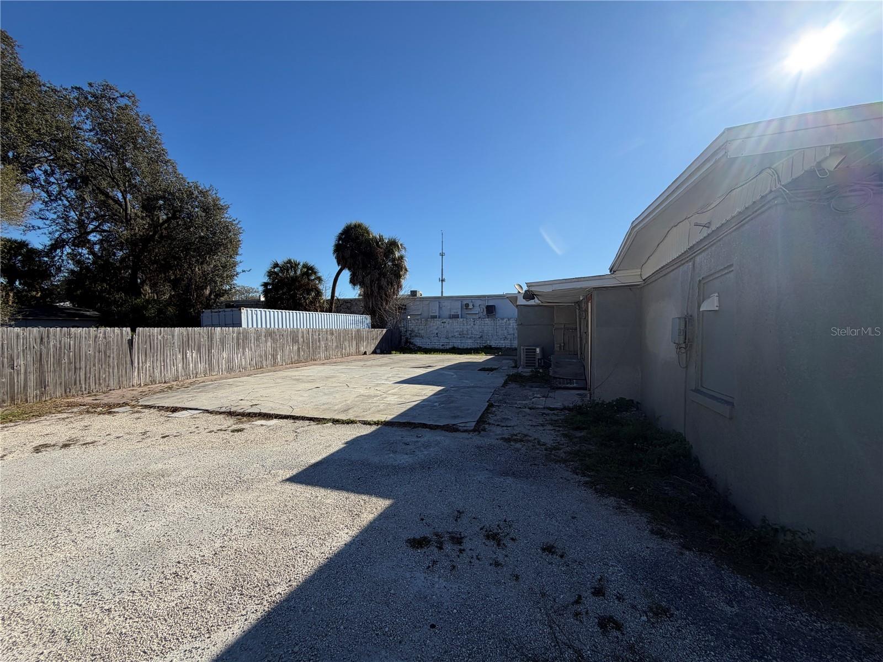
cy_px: 331
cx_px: 442
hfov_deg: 102.1
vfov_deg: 85.7
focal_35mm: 14
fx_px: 357
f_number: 2.2
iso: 20
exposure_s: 1/770
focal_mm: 2.22
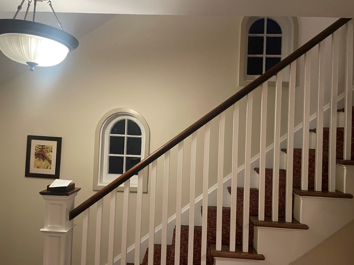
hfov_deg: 65.3
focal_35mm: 27
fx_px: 276
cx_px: 176
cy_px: 136
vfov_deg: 51.3
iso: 500
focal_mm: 4.2
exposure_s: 1/30
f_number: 1.6
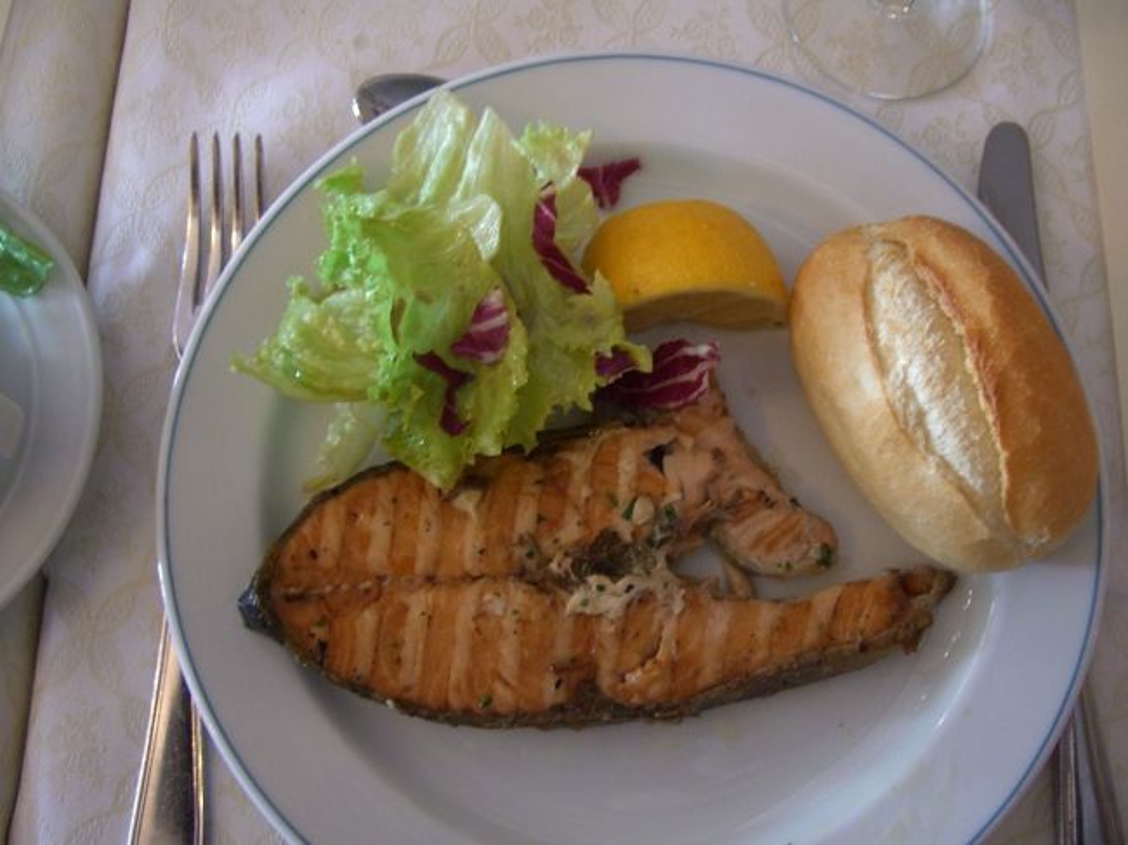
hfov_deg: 49.0
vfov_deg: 37.7
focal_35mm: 38
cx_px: 564
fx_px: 1238
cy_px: 422
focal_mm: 7.9
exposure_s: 1/13
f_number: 2.8
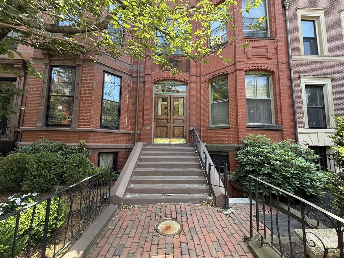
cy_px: 129
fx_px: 139
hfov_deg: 102.1
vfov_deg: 85.7
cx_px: 172
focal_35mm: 14
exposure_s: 1/99
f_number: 2.2
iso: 80
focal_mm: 2.22
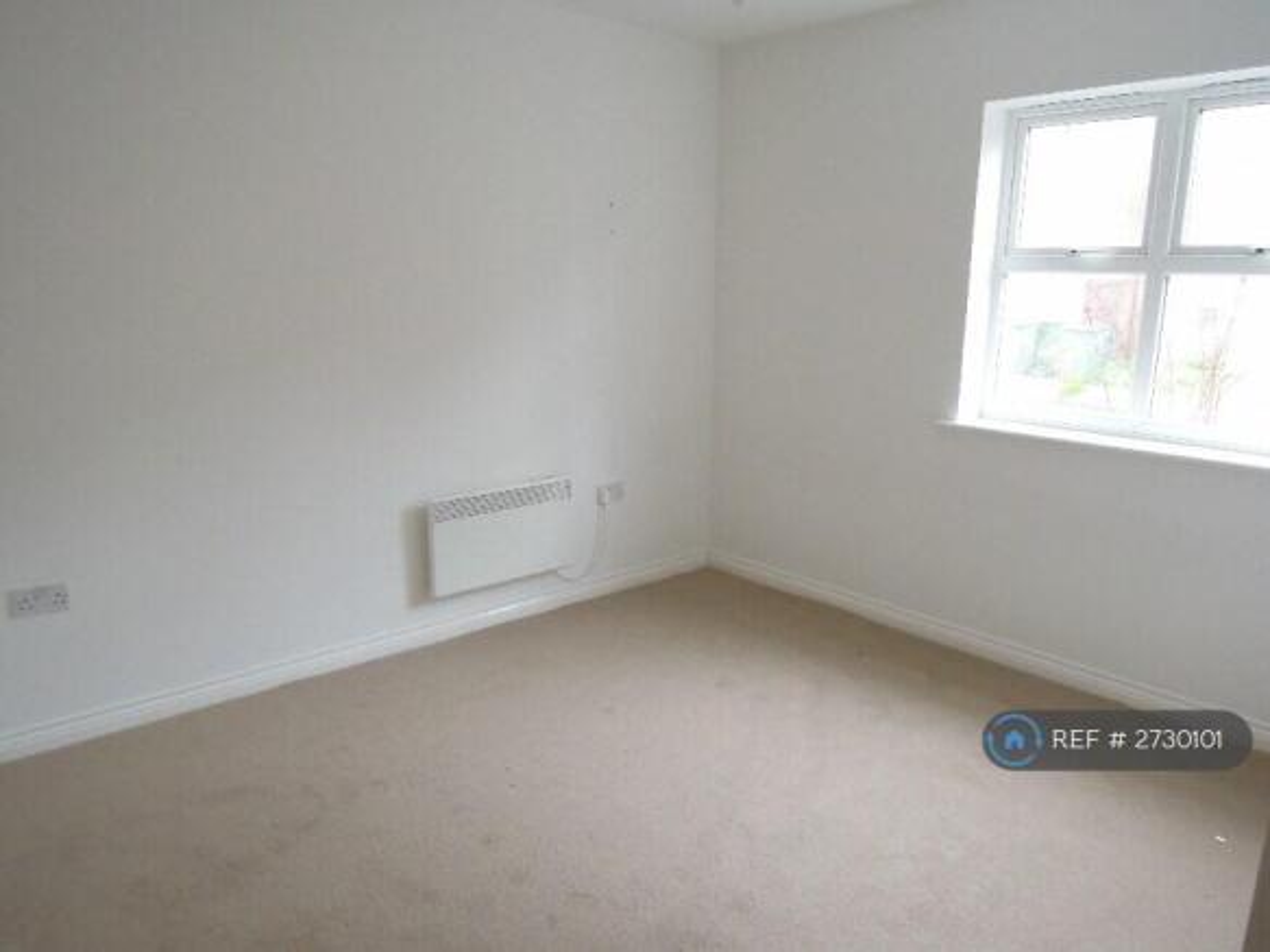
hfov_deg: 71.6
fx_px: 880
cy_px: 476
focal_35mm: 24
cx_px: 635
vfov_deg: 56.8
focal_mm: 4.3
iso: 500
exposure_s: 1/8
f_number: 2.8
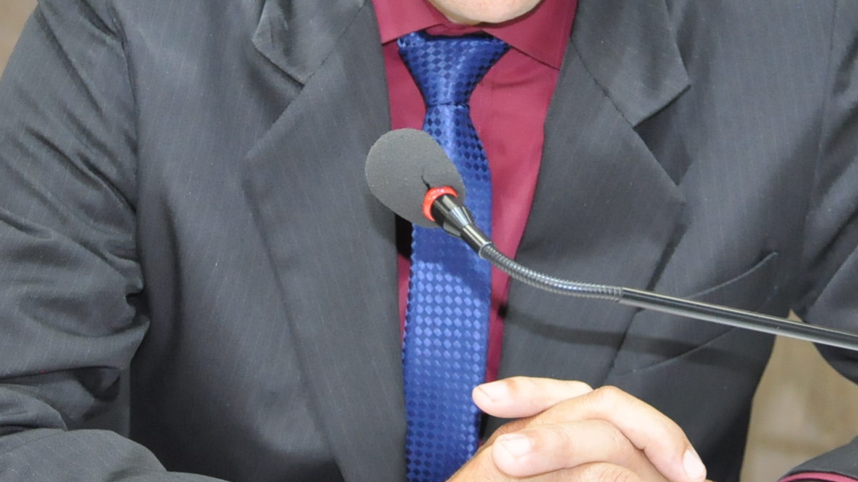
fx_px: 2729
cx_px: 488
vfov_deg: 10.0
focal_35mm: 120
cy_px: 12
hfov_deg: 17.9
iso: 2000
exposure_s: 1/60
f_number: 5
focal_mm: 42
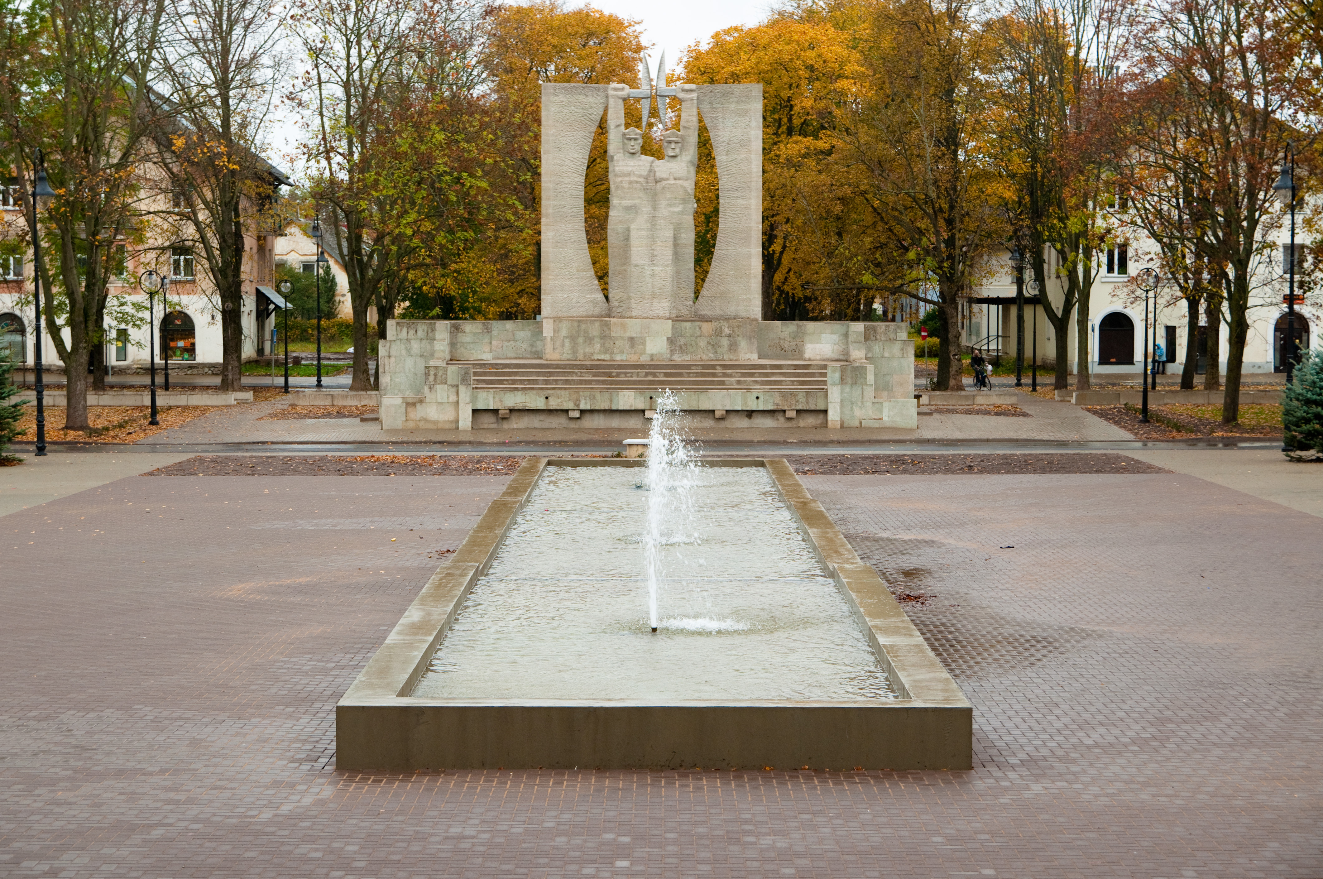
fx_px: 2753
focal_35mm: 75
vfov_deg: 18.1
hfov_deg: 27.0
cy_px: 440
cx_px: 662
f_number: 5
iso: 250
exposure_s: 1/125
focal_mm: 50
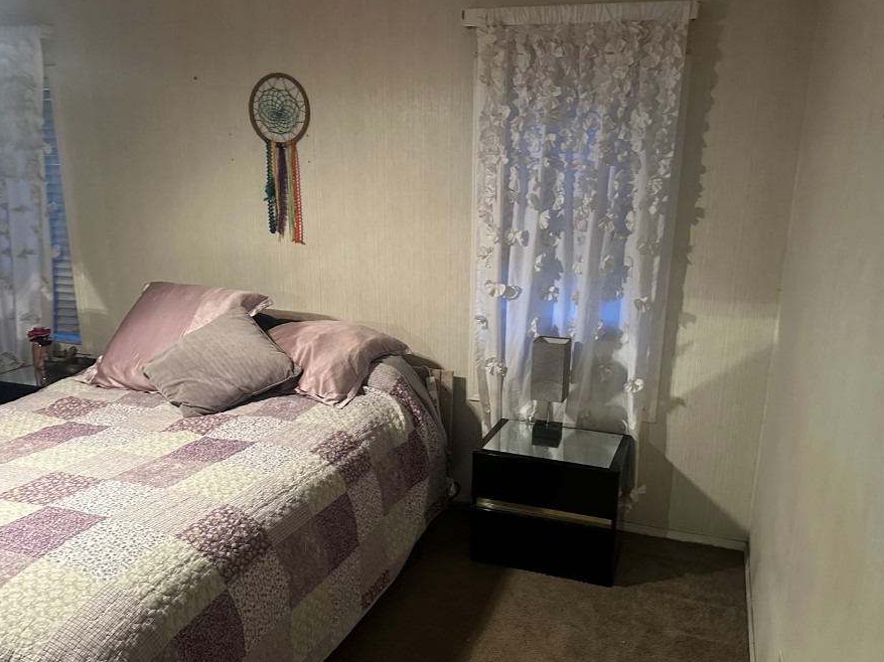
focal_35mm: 28
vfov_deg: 49.6
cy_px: 374
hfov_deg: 63.3
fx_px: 715
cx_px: 485
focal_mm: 6.86
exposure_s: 1/40
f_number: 1.78
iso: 800
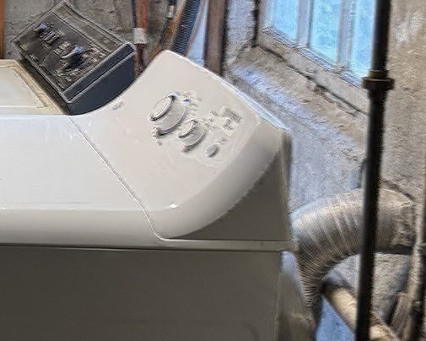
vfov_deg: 16.0
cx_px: -277
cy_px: 50
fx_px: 1198
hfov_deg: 17.4
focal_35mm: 95
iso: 640
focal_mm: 6.76
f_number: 1.78
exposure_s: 1/60
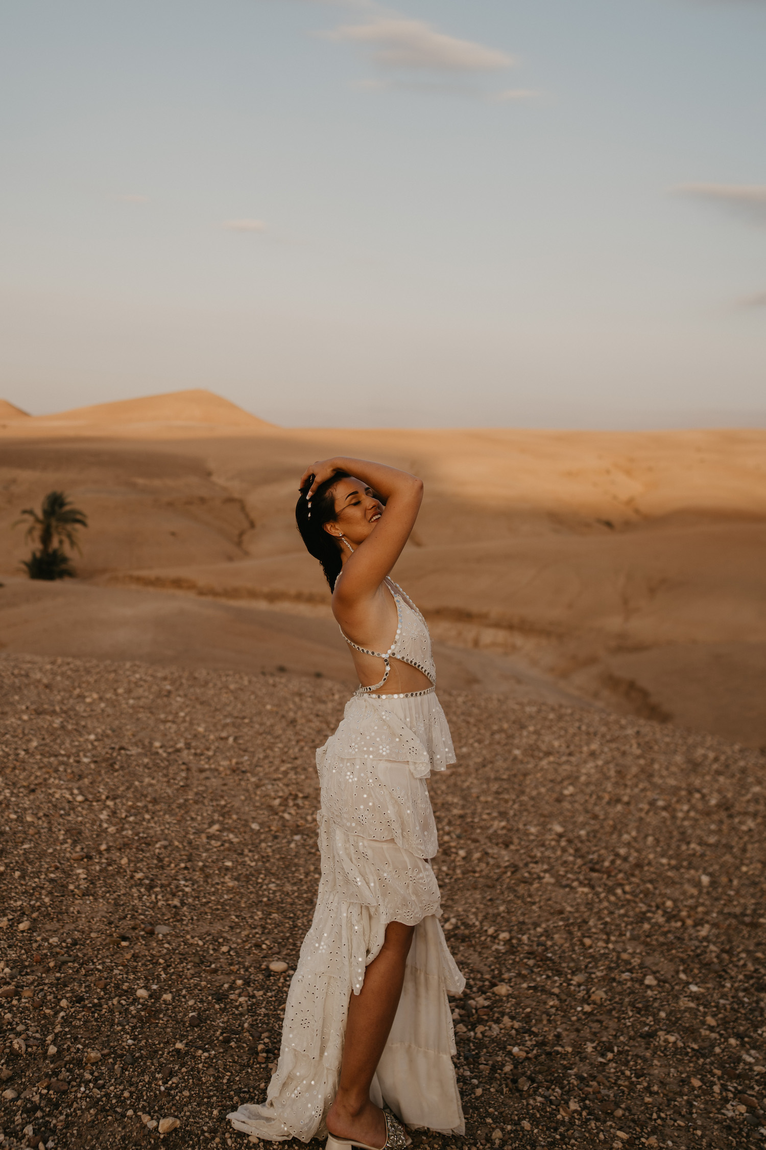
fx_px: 1117
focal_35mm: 35
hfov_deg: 37.9
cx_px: 383
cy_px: 575
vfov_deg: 54.4
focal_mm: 35
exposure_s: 1/400
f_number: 2.2
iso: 50
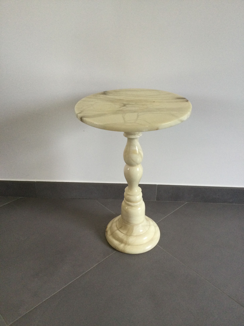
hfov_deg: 45.4
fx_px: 291
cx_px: 122
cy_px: 163
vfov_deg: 58.4
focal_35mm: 31
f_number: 2.4
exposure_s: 1/33
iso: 50
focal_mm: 3.3
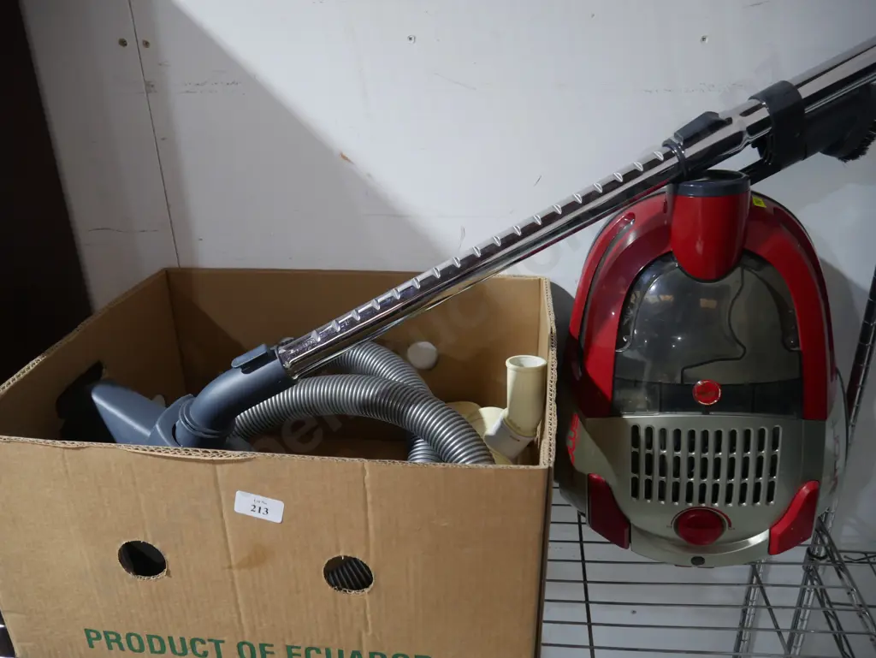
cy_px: 329
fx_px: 709
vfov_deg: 49.8
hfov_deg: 63.4
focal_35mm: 28
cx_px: 438
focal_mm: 14
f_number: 3.5
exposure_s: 1/60
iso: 640
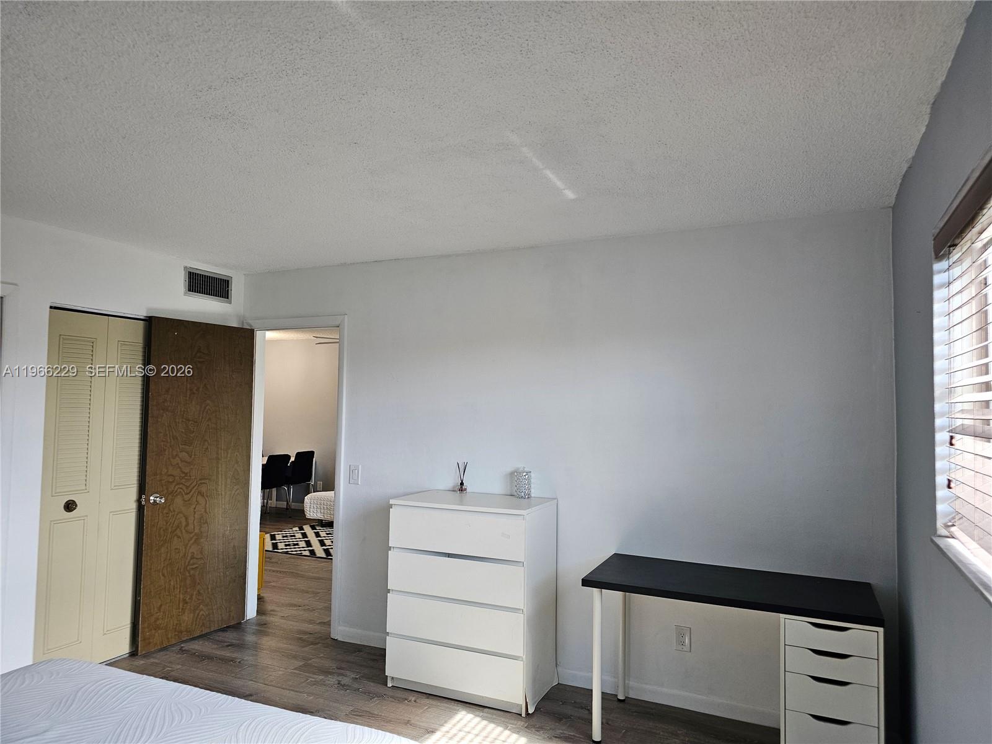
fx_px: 659
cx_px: 496
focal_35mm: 23
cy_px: 372
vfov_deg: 58.9
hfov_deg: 73.9
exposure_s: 1/180
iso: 200
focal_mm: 6.3
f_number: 1.7
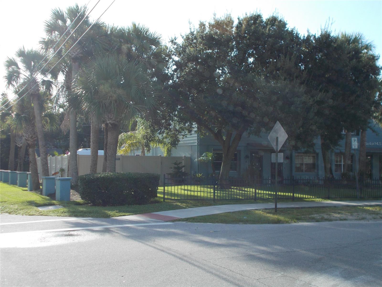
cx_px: 191
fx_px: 486
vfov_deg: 32.9
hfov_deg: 42.9
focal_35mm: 44
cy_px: 144
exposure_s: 1/250
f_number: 4.2
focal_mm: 7.9
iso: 80
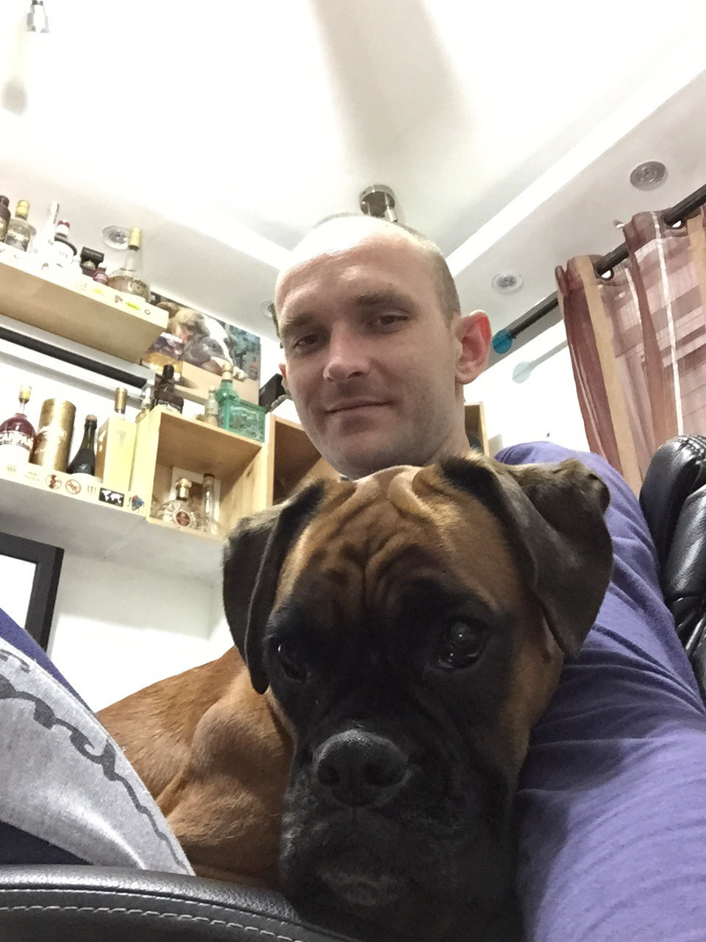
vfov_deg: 58.4
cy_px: 471
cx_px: 353
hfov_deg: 45.4
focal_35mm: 31
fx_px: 843
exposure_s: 1/20
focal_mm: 2.65
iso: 320
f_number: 2.2
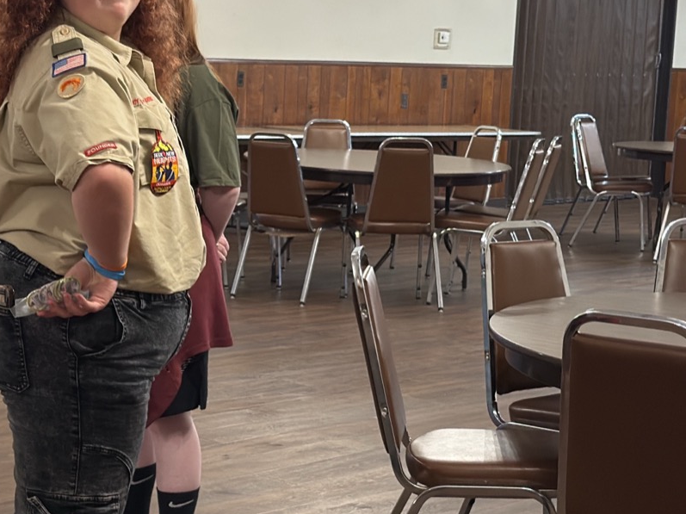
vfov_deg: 15.7
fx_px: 1862
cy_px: 275
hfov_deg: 20.7
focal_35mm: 94
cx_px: 176
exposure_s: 1/40
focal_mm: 6.76
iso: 250
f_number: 1.78
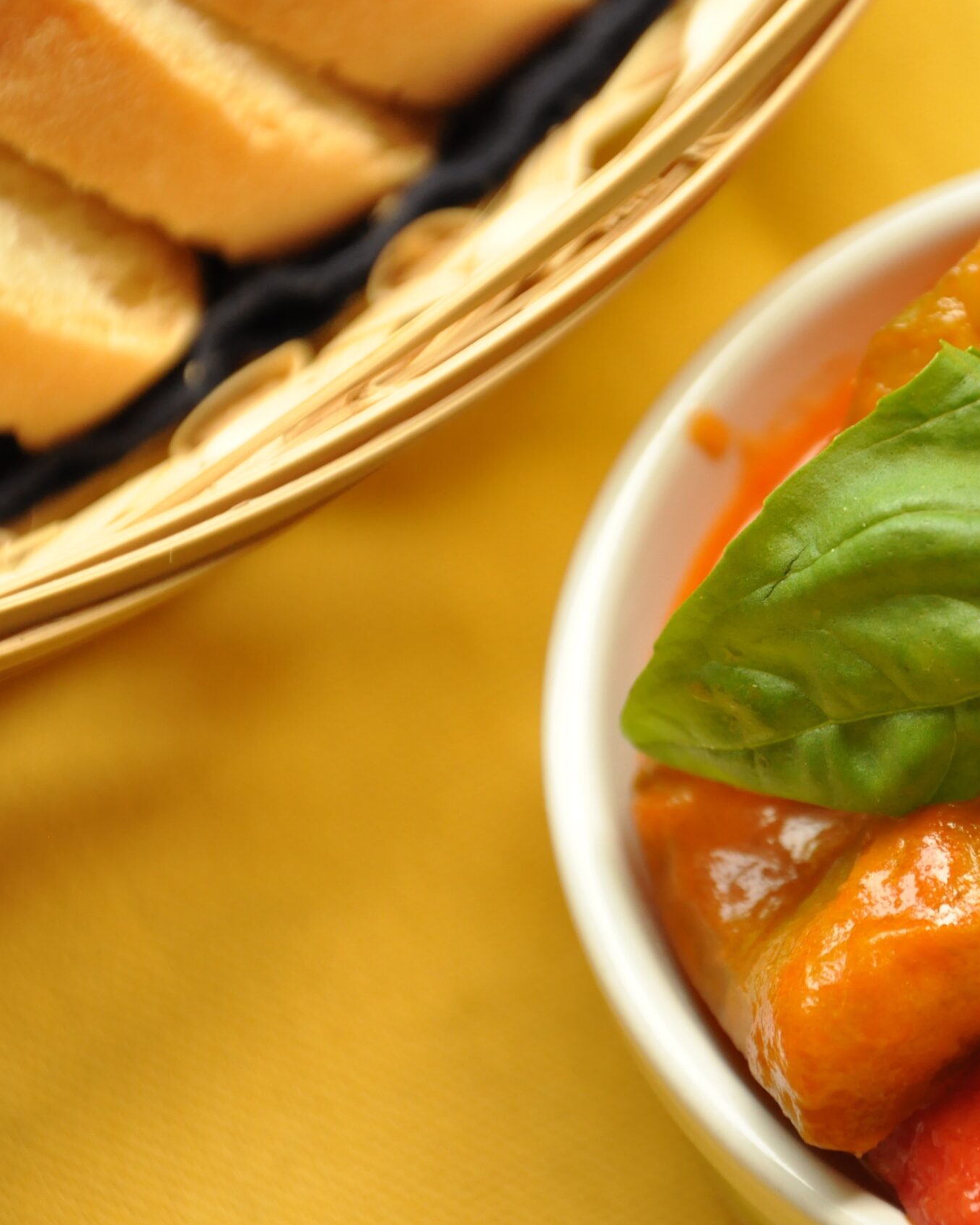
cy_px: 612
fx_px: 8073
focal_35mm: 223
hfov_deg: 6.9
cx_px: 821
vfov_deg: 8.7
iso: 800
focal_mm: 105
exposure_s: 1/125
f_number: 5.6
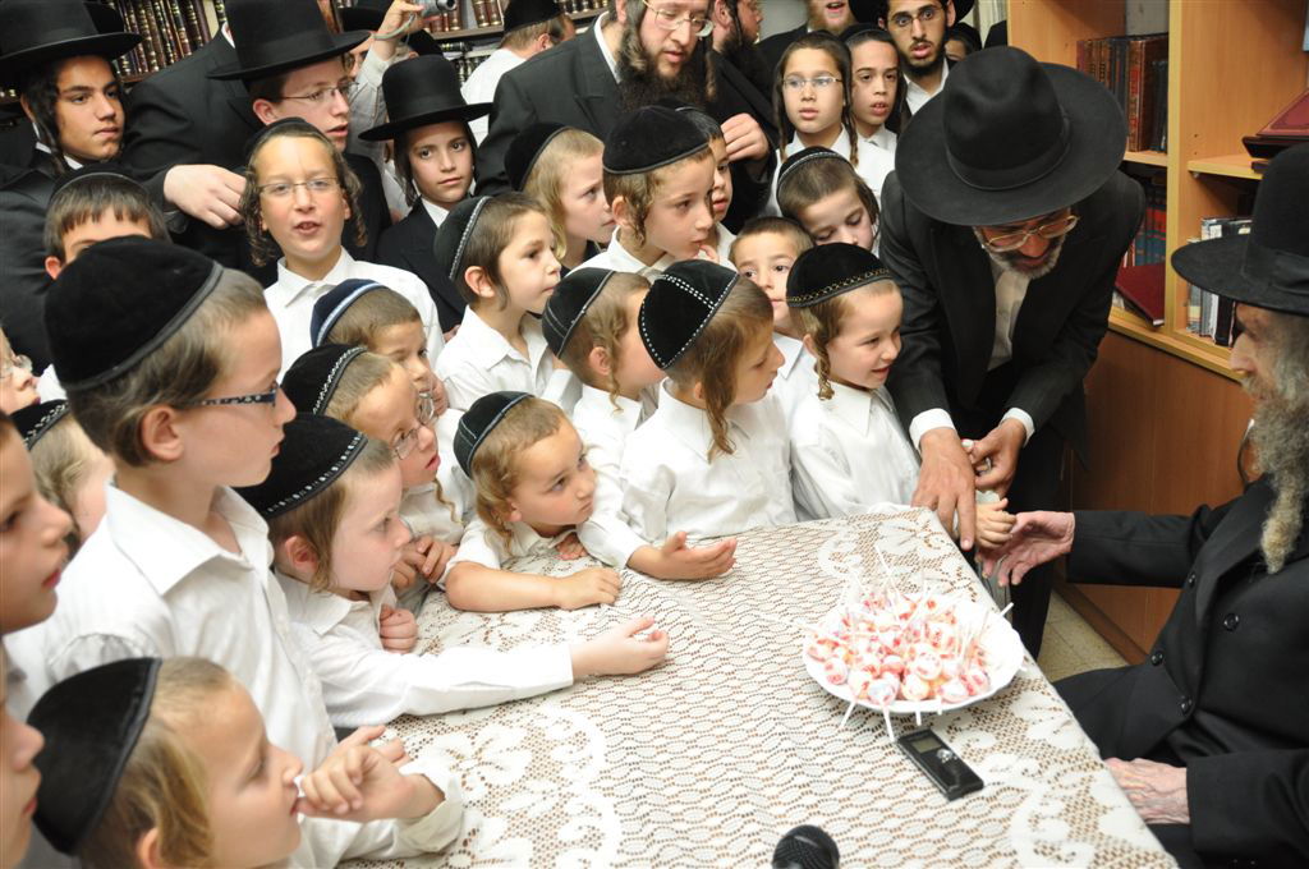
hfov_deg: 67.4
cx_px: 654
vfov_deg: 47.8
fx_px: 980
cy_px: 434
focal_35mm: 27
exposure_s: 1/60
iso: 560
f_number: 4
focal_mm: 18
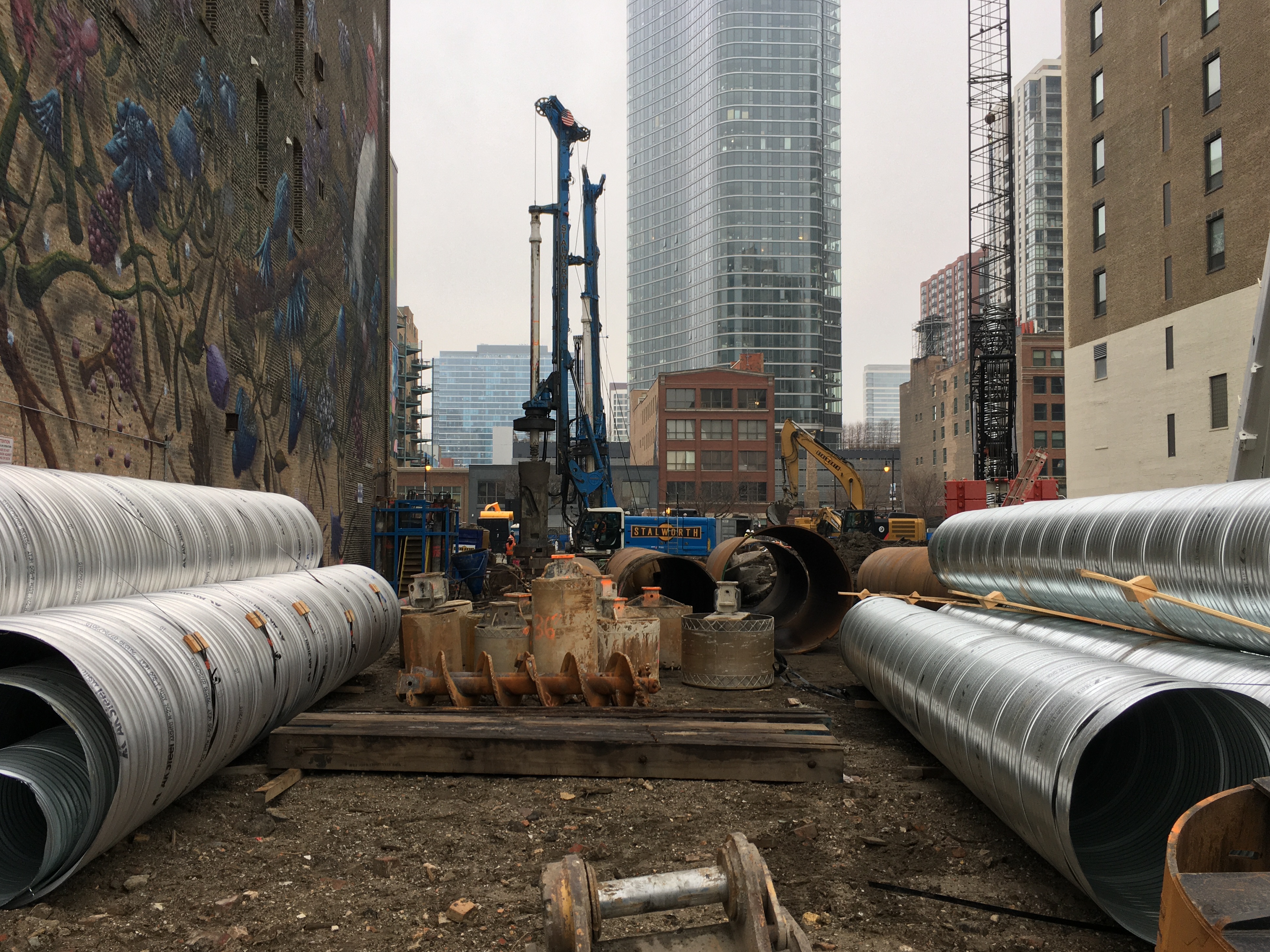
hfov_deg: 60.0
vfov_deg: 46.8
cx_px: 637
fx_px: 1101
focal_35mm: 30
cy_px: 484
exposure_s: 1/60
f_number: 2.2
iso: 25
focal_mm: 4.15
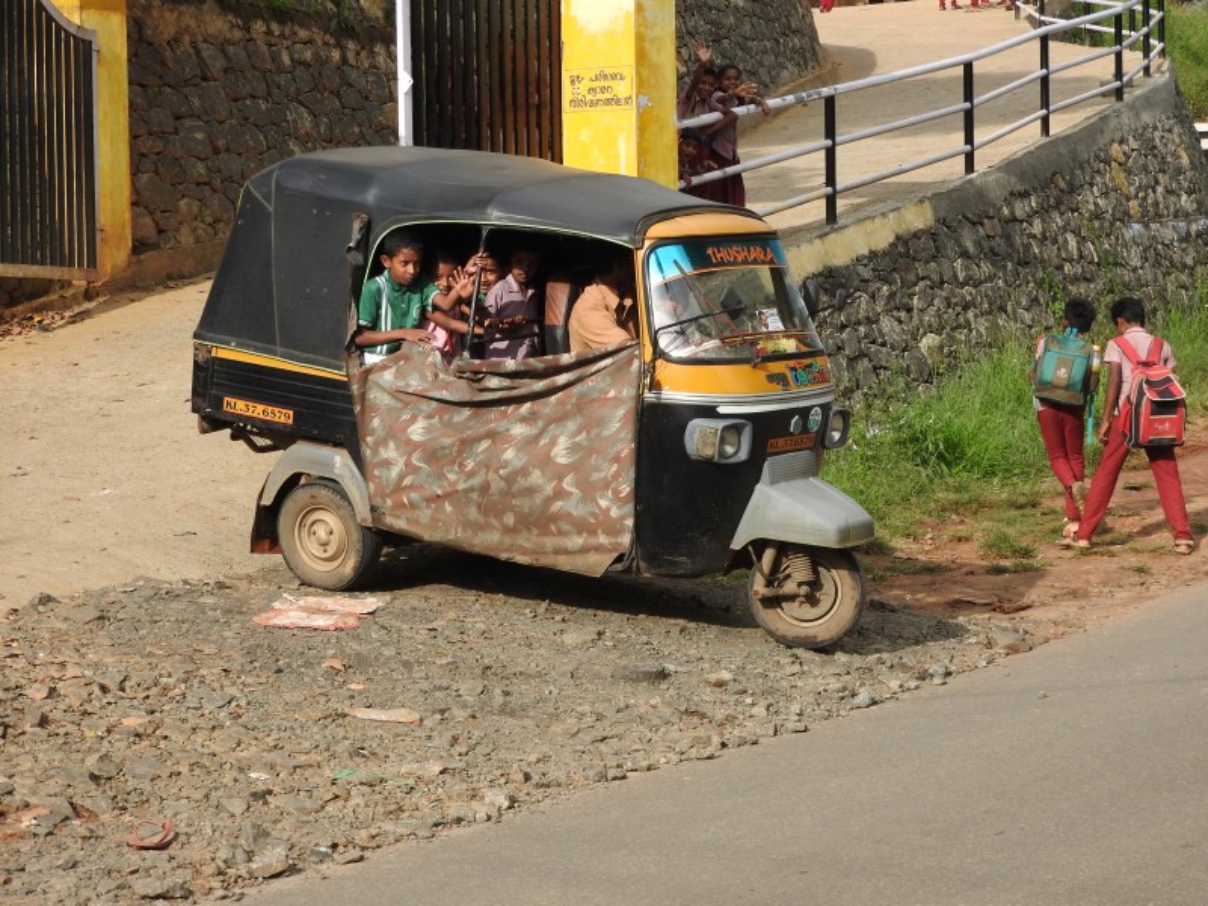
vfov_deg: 15.6
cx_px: 604
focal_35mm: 95
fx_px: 3315
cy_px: 453
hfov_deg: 20.7
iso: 100
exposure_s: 1/640
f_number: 4.8
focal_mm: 17
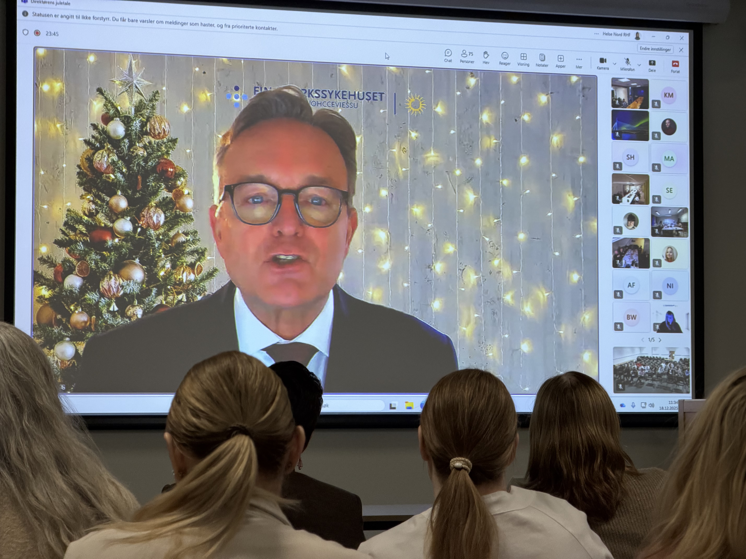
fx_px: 2155
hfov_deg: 19.6
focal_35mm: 100
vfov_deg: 14.8
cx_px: 373
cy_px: 280
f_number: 2.8
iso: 250
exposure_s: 1/100
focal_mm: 16.89
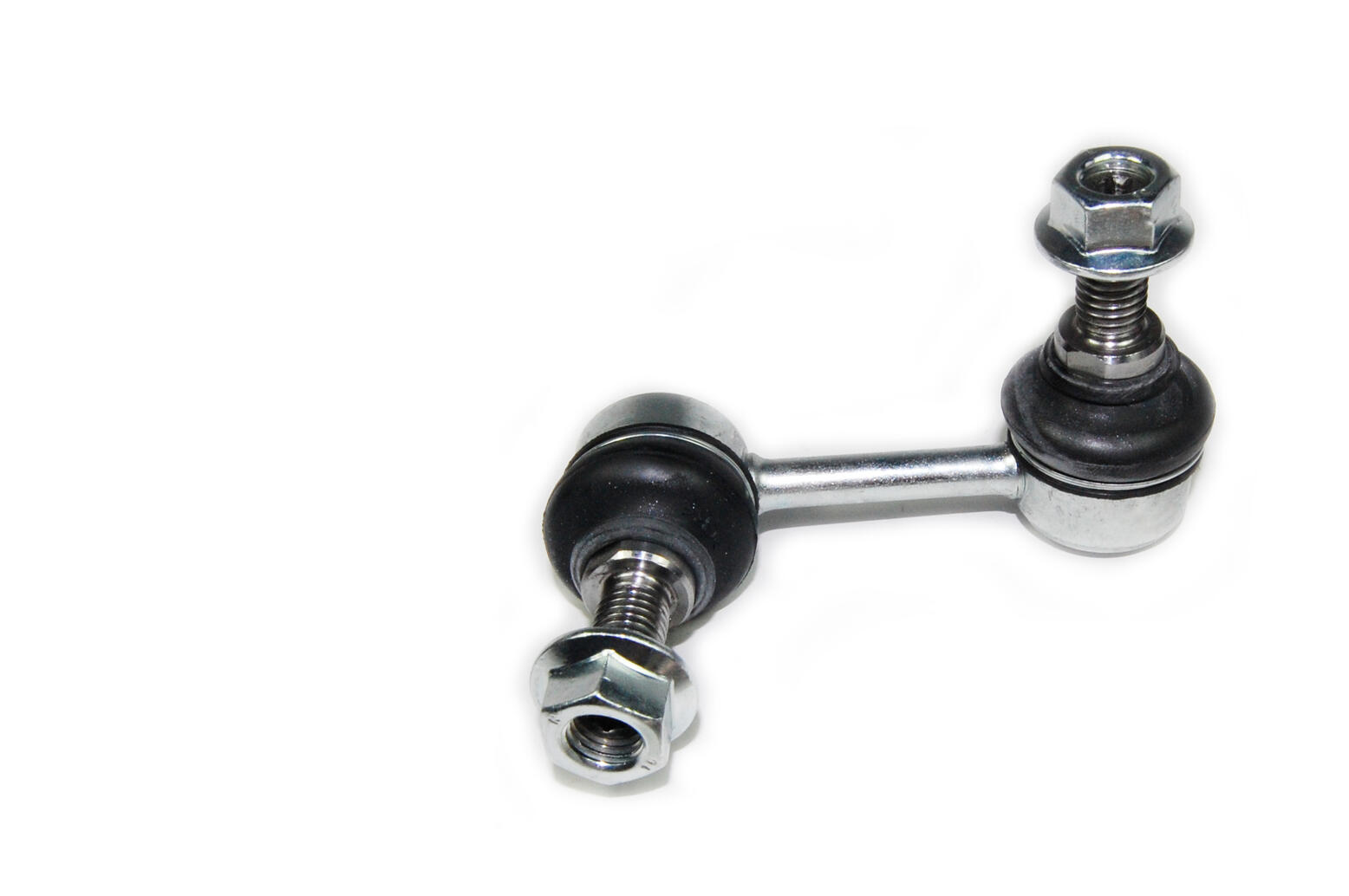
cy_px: 497
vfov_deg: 36.2
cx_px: 838
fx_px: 1372
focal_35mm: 37
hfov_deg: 51.9
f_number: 16
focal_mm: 19
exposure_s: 1/125
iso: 800
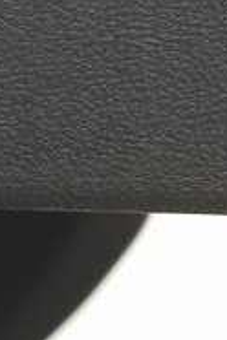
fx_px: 1248
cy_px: -60
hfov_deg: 7.6
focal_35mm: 132
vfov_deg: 15.0
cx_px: -655
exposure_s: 1/60
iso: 100
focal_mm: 6.3
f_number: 1.7
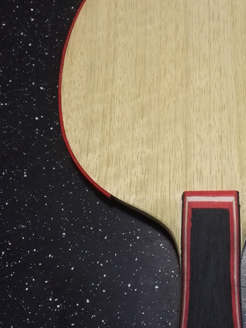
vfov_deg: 34.3
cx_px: 207
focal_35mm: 56
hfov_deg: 25.5
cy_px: 157
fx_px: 530
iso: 400
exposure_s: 1/20
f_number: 2
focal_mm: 3.8
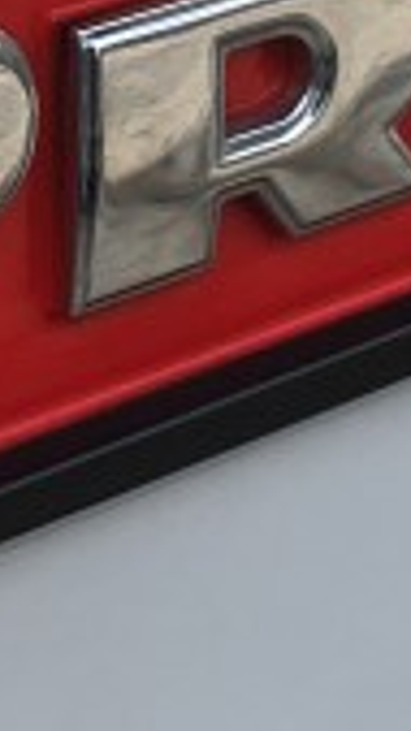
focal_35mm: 192
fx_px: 3722
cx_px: 502
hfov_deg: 6.3
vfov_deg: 10.3
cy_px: -744
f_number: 2.2
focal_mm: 4.15
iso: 25
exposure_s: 1/686
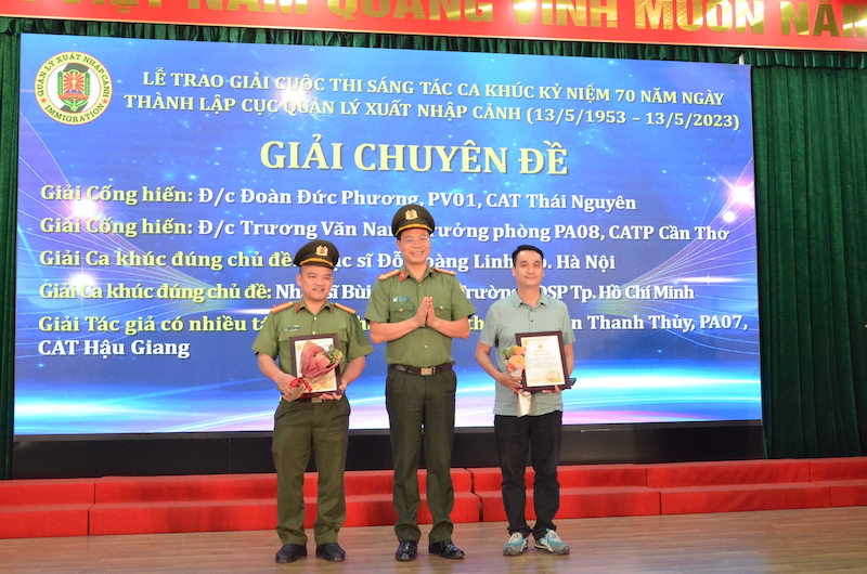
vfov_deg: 30.7
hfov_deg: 45.0
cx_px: 434
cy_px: 287
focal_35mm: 44
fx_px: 1046
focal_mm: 29
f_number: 5.6
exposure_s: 1/125
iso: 4000
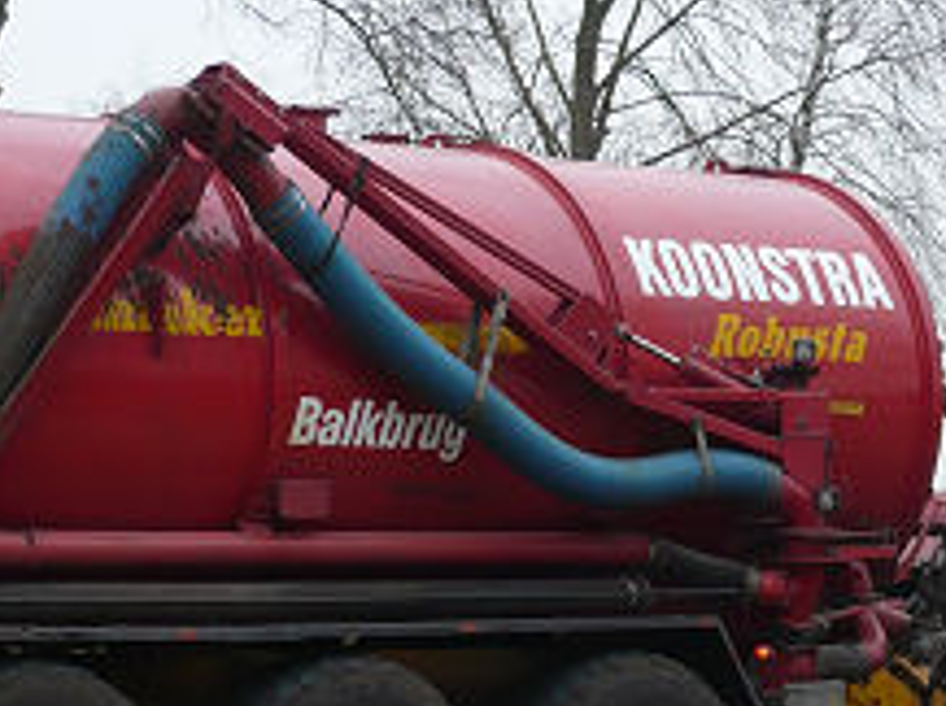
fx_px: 3901
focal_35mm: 143
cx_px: 621
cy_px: 523
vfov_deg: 10.3
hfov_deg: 13.8
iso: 100
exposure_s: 1/60
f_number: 3.5
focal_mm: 9.1
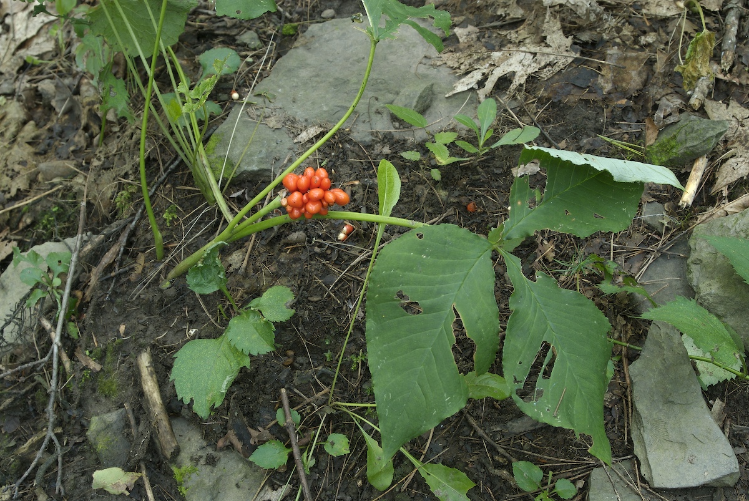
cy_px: 250
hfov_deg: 37.8
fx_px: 1093
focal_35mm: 52
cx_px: 374
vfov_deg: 25.8
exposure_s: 1/1.5
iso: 100
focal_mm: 35
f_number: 9
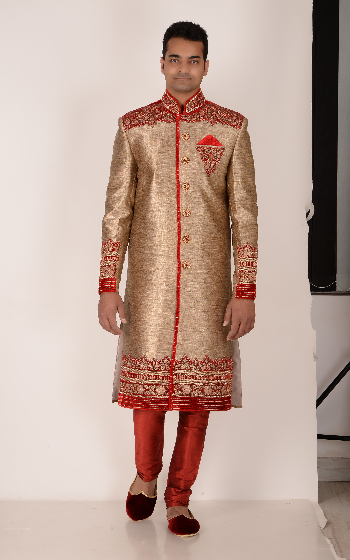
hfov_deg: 11.6
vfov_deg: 18.4
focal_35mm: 113
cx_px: 179
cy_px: 279
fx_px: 1725
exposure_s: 1/125
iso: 125
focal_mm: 110
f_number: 13
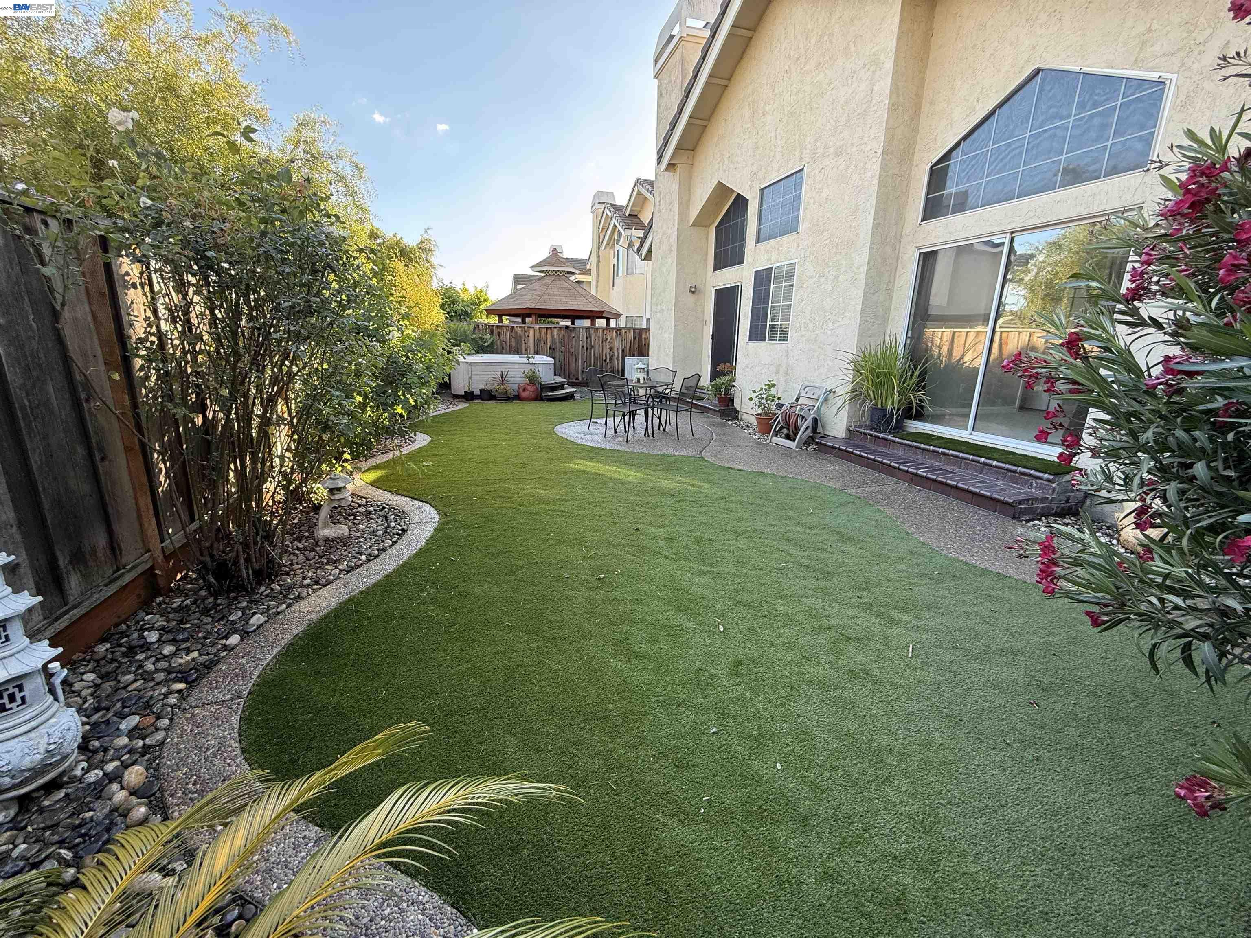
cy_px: 469
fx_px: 506
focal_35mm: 14
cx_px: 626
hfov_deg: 102.1
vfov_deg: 85.7
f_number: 2.2
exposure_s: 1/134
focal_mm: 2.22
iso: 64
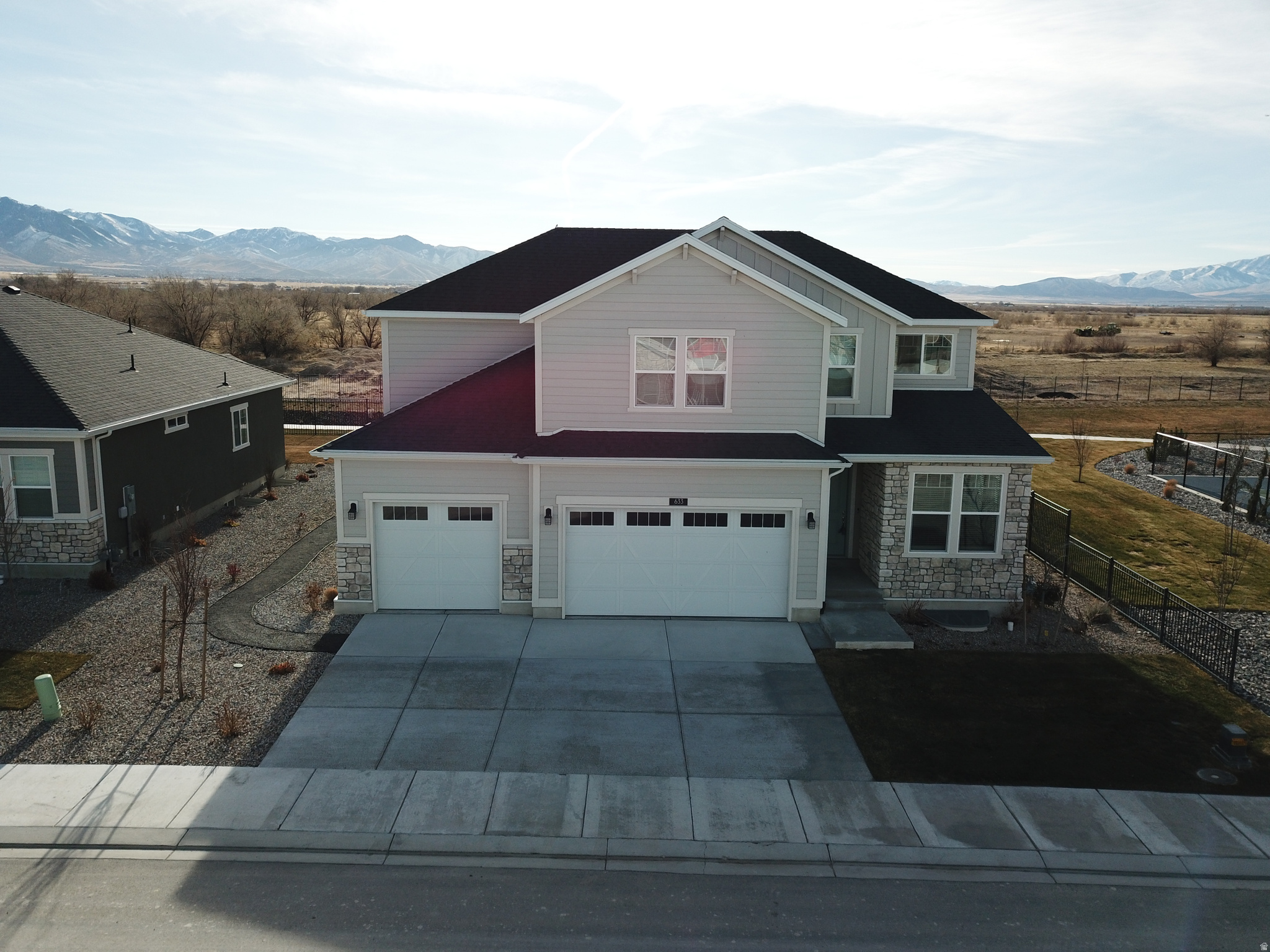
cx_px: 635
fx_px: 954
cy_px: 476
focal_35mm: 26
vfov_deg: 53.1
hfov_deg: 67.3
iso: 100
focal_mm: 4.73
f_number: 2.2
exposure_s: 1/1389
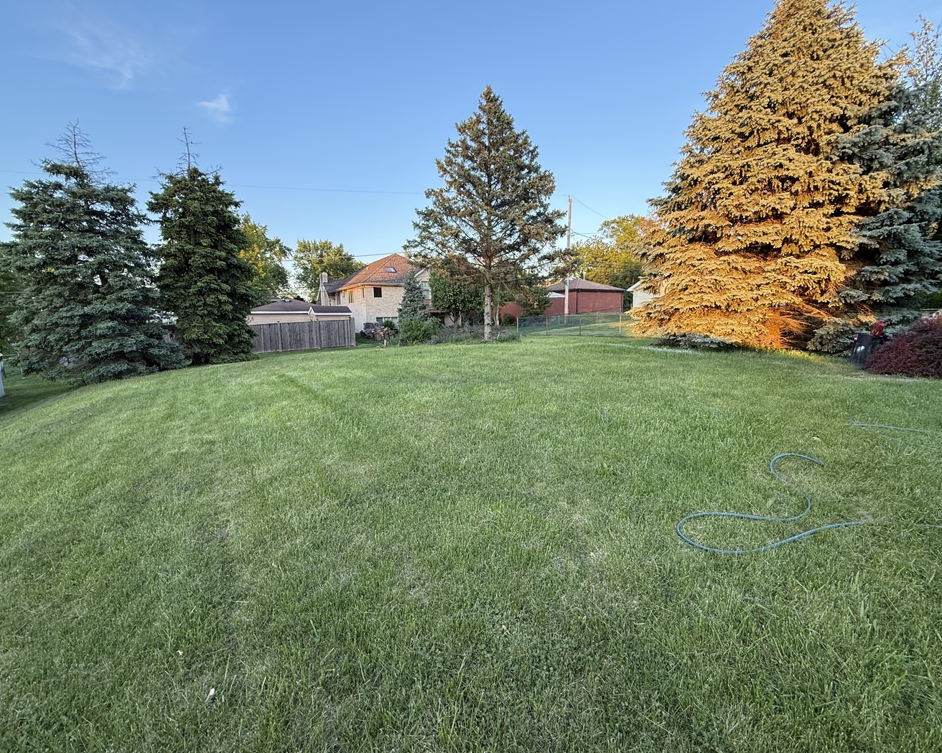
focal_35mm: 15
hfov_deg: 96.8
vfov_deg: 84.0
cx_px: 468
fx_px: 418
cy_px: 377
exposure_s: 1/99
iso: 80
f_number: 2.2
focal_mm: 2.22
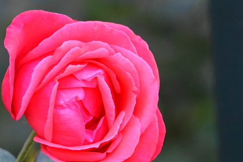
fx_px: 4819
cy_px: 105
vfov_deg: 1.9
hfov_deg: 2.9
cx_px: 121
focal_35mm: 714
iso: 800
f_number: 5.6
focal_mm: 300
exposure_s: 1/320
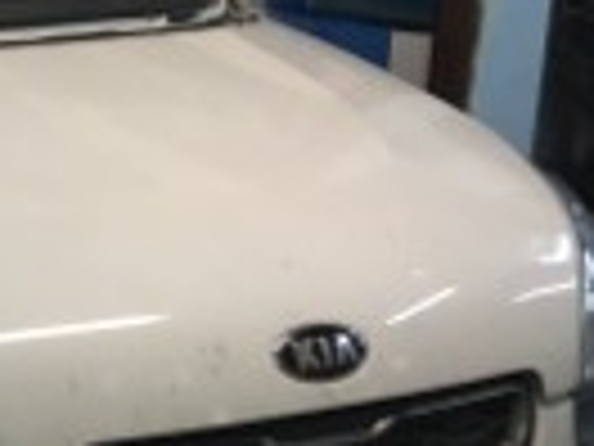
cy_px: 86
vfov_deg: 16.6
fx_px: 1510
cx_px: -297
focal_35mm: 88
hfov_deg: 19.4
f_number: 2.2
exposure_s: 1/33
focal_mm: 4.15
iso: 100
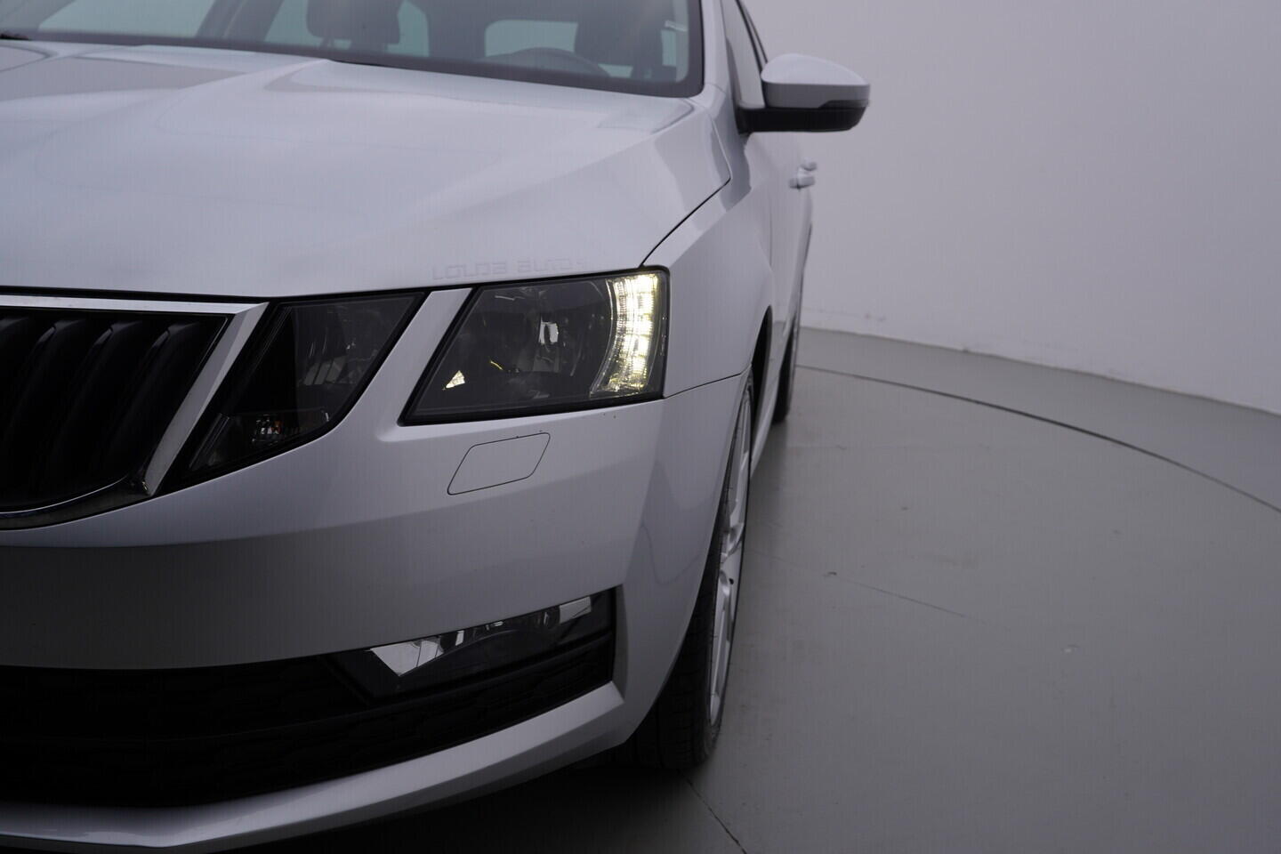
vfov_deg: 36.9
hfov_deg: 53.1
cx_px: 640
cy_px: 427
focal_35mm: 36
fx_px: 1281
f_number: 5.6
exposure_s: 1/125
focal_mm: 24
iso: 125
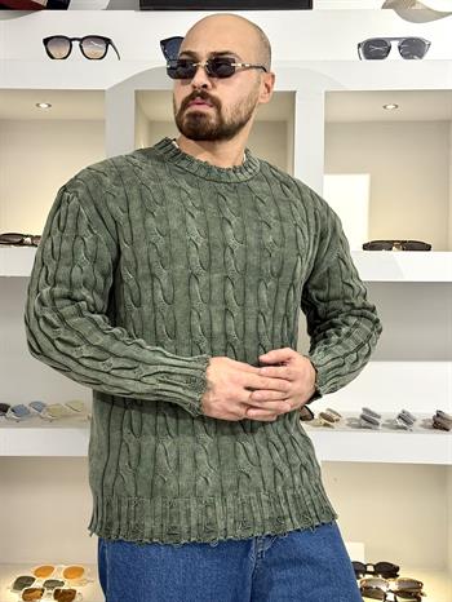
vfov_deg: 39.6
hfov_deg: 30.3
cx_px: 226
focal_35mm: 48
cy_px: 301
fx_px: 835
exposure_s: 1/100
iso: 125
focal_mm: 6.76
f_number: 1.78
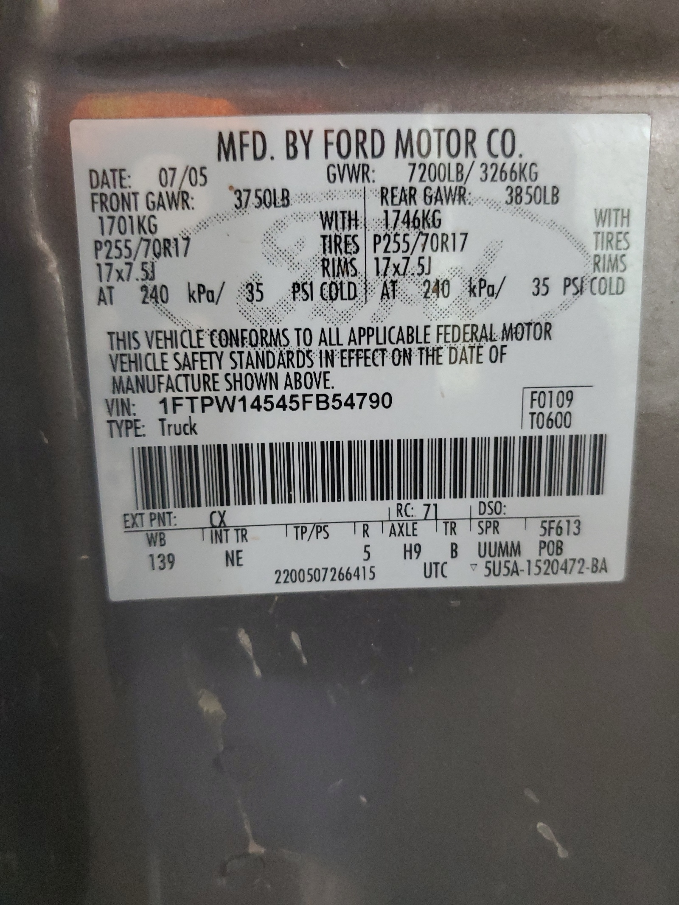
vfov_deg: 67.3
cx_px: 340
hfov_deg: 53.1
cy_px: 452
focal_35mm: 26
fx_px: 680
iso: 390
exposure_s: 1/60.2
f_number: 1.5
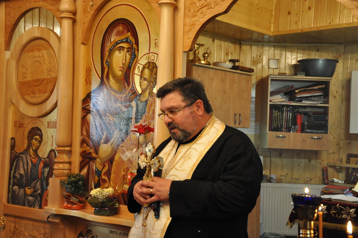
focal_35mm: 60
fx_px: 596
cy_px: 119
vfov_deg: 22.6
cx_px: 179
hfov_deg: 33.4
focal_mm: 40
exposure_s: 1/40
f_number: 4.5
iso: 1600
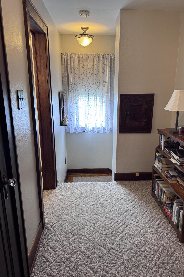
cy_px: 138
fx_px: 192
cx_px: 97
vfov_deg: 71.5
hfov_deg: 51.2
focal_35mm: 25
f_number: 1.78
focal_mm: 6.76
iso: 125
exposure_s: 1/60
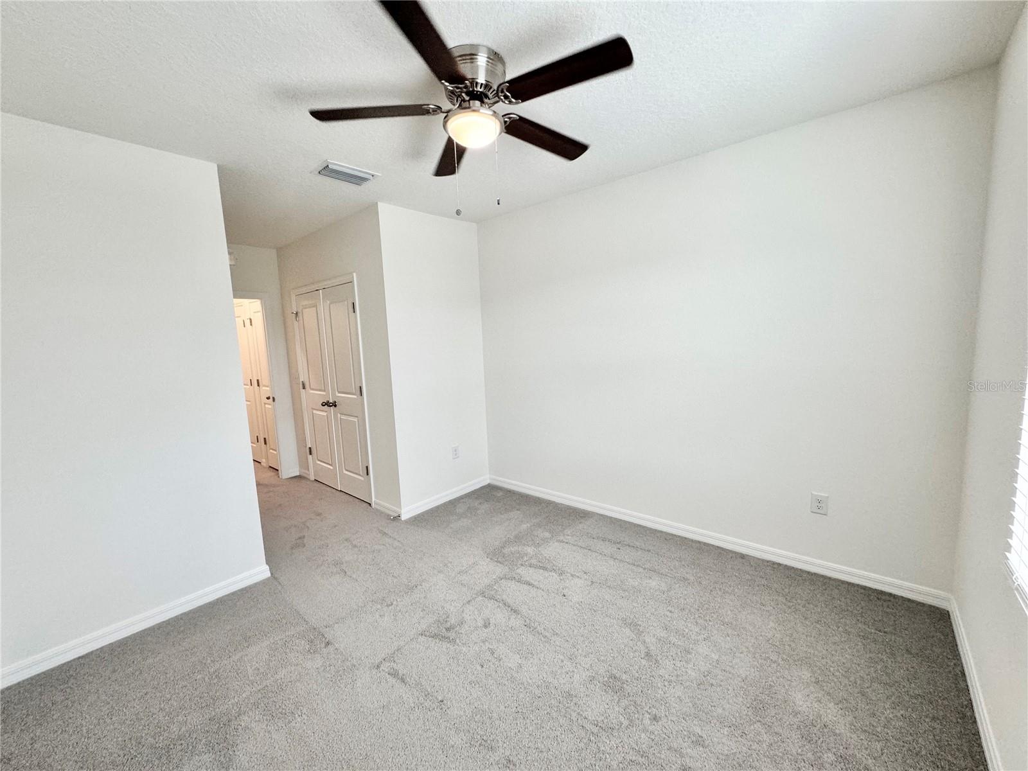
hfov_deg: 102.1
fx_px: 416
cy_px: 386
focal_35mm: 14
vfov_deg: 85.7
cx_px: 514
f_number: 2.2
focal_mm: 2.22
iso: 160
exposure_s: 1/120
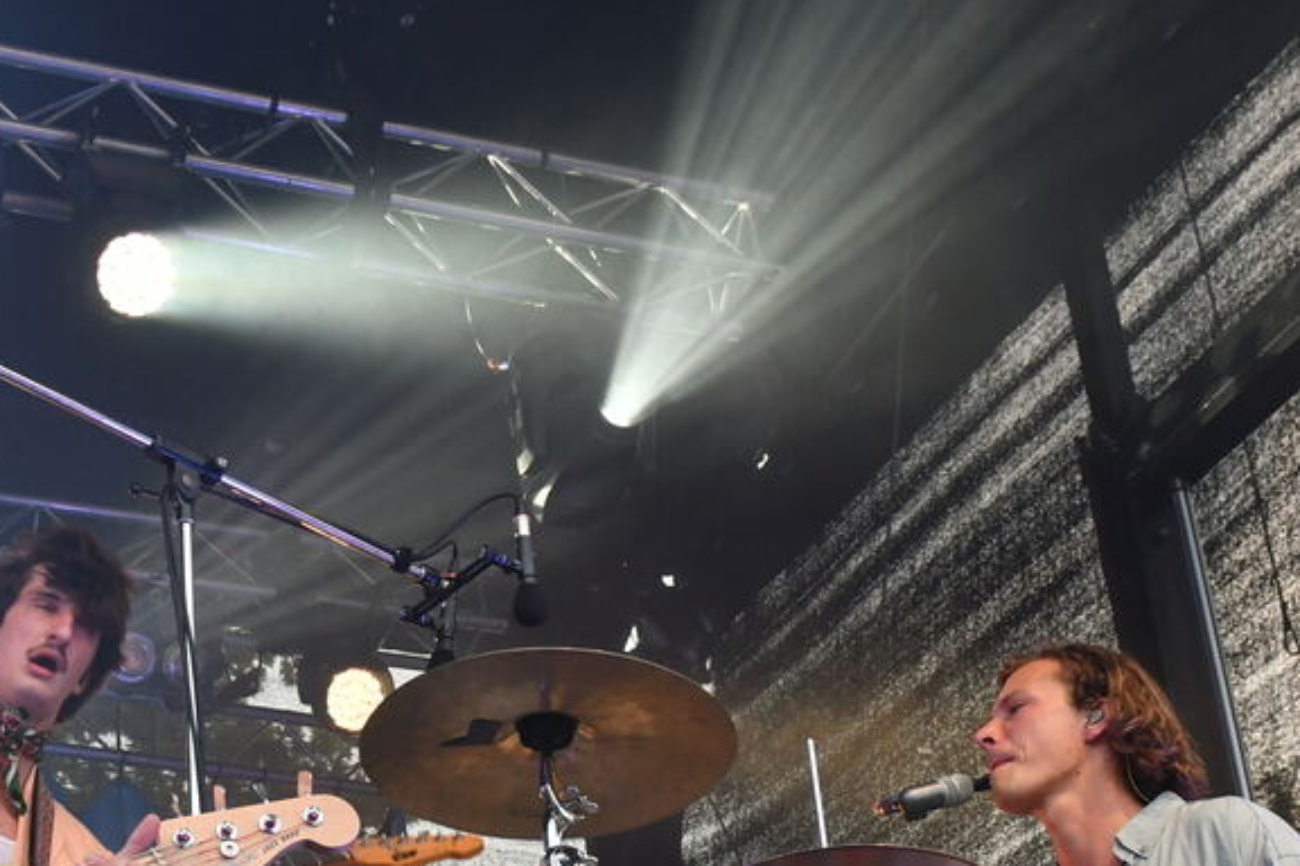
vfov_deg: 17.7
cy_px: 880
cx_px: 165
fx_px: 2708
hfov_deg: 26.2
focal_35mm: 75
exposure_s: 1/100
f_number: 5
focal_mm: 24
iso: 800
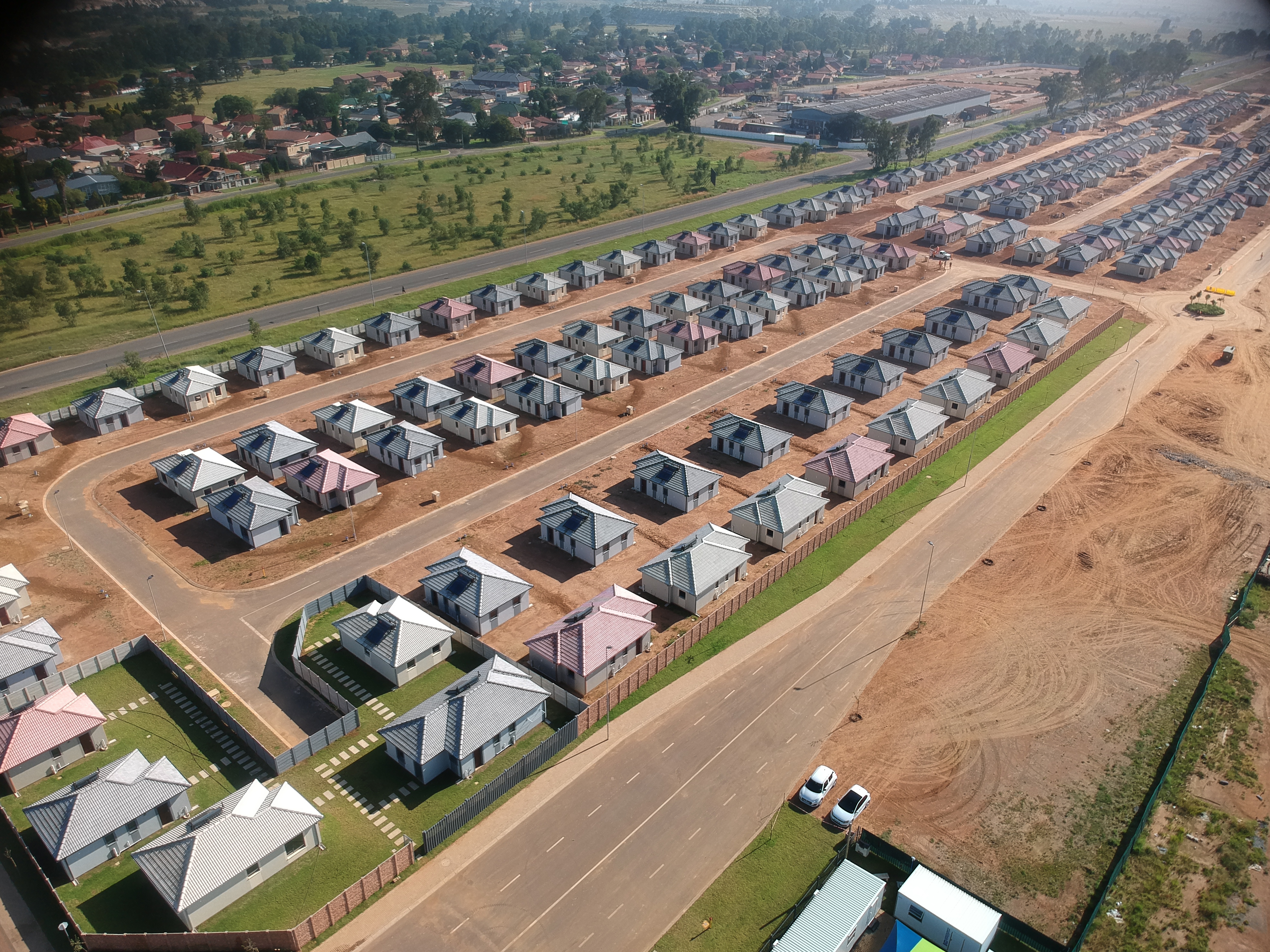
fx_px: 917
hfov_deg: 69.4
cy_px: 476
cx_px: 635
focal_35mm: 25
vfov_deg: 54.9
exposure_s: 1/400
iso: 100
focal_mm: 4.49
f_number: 2.6
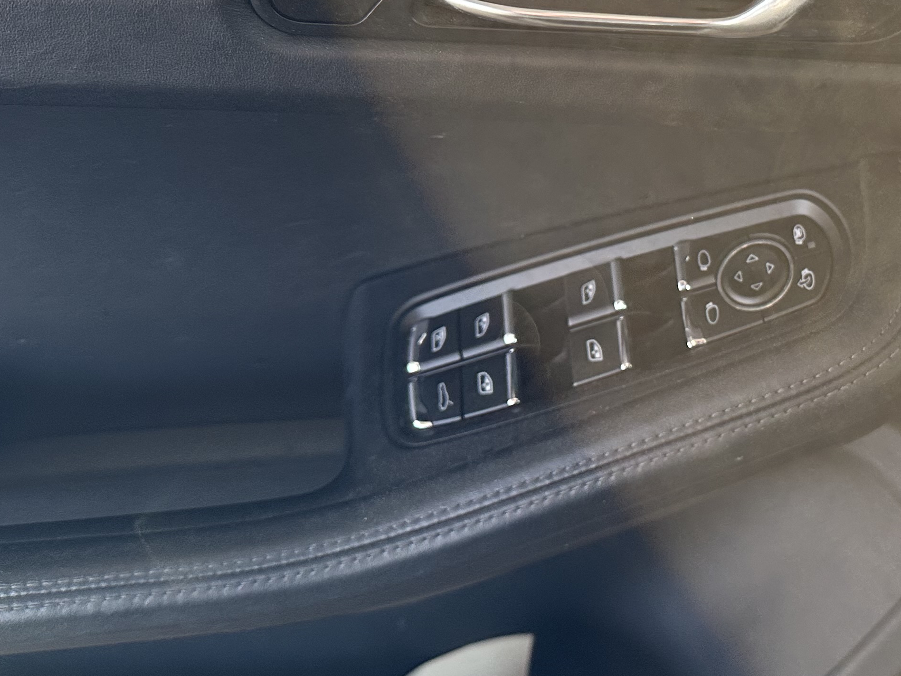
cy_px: 161
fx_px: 1328
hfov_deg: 35.9
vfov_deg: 28.1
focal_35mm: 51
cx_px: 754
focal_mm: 6.86
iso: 160
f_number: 1.78
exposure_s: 1/121
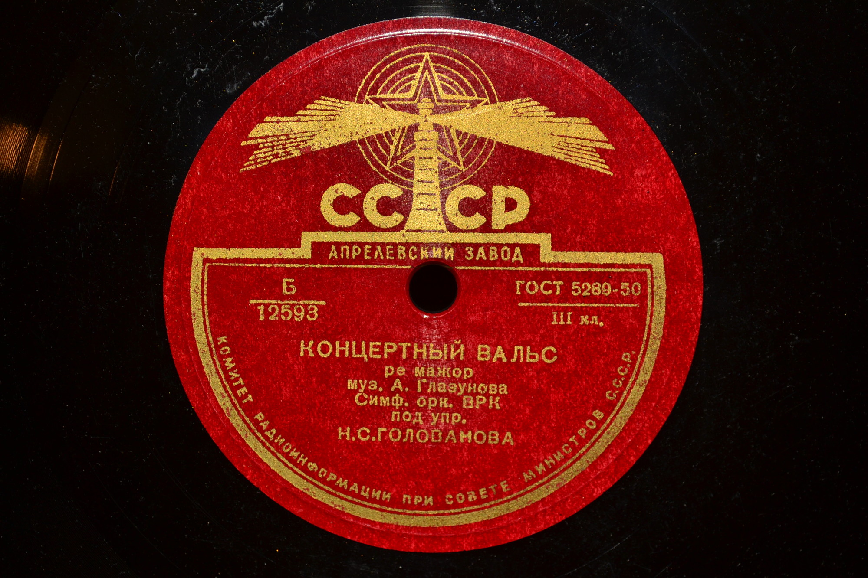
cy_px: 289
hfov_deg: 24.6
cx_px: 434
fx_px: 1989
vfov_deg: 16.6
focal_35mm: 82
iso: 100
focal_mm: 55
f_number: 6.3
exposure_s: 1/200
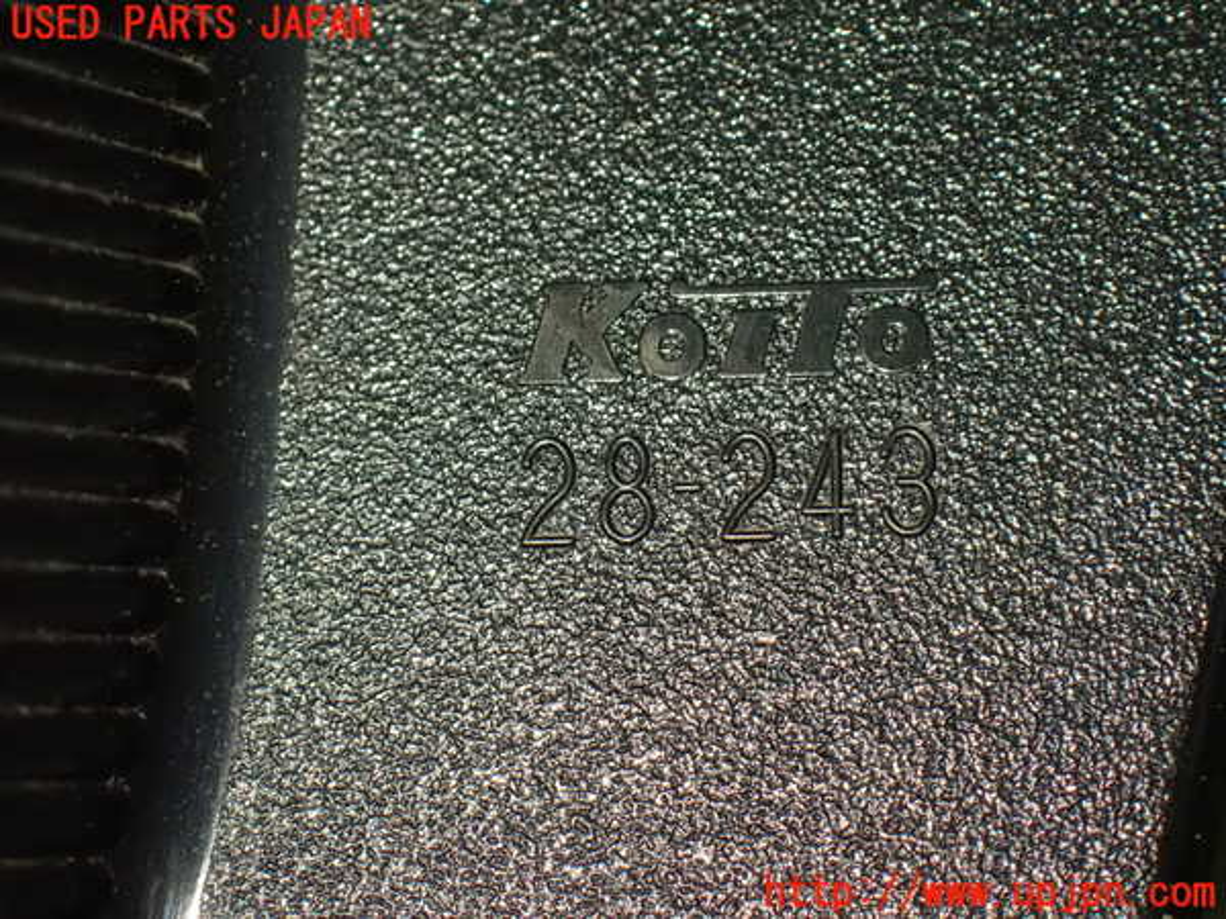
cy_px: 460
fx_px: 3542
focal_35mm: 100
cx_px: 613
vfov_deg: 14.8
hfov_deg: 19.6
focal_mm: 18
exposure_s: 1/100
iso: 1600
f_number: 4.9
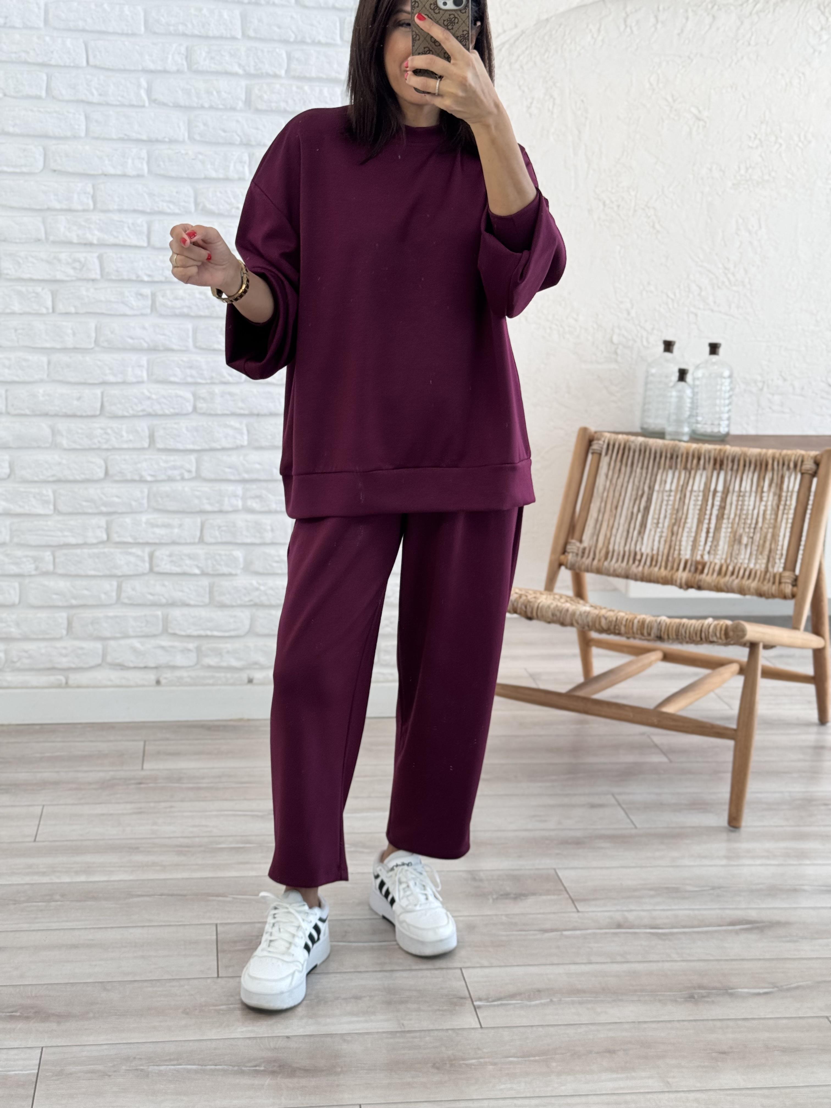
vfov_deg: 39.7
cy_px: 554
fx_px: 1536
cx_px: 416
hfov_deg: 30.3
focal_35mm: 48
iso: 64
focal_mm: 6.76
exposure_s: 1/121
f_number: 1.78
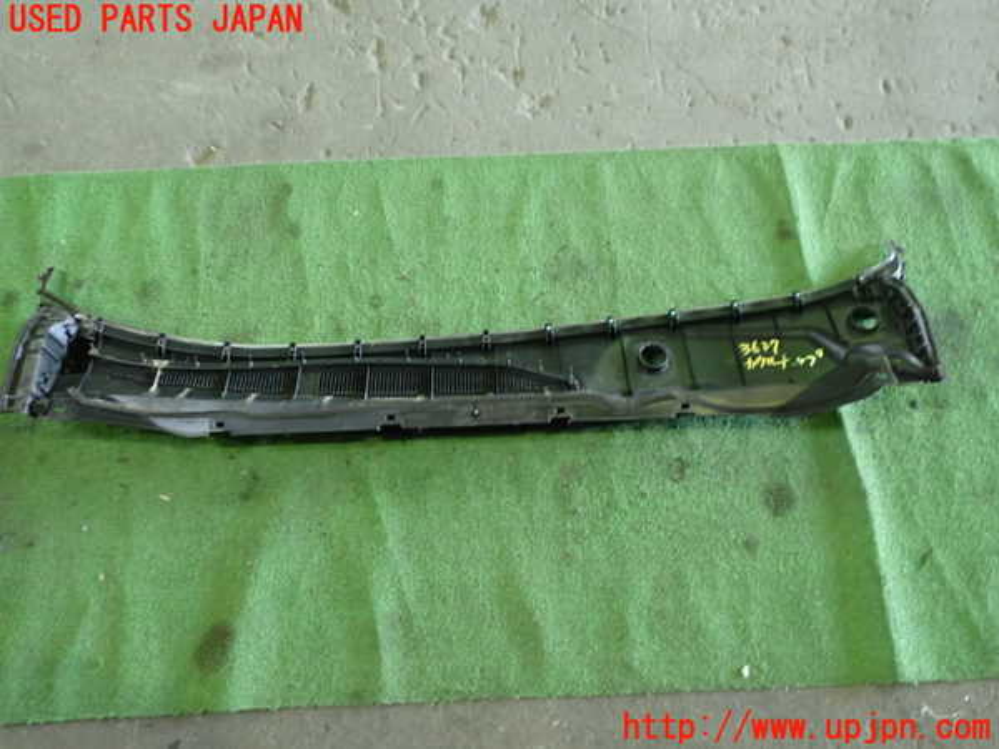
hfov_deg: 60.0
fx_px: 866
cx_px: 500
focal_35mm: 30
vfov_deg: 46.8
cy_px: 374
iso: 640
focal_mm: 5.4
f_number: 2.3
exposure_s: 1/30
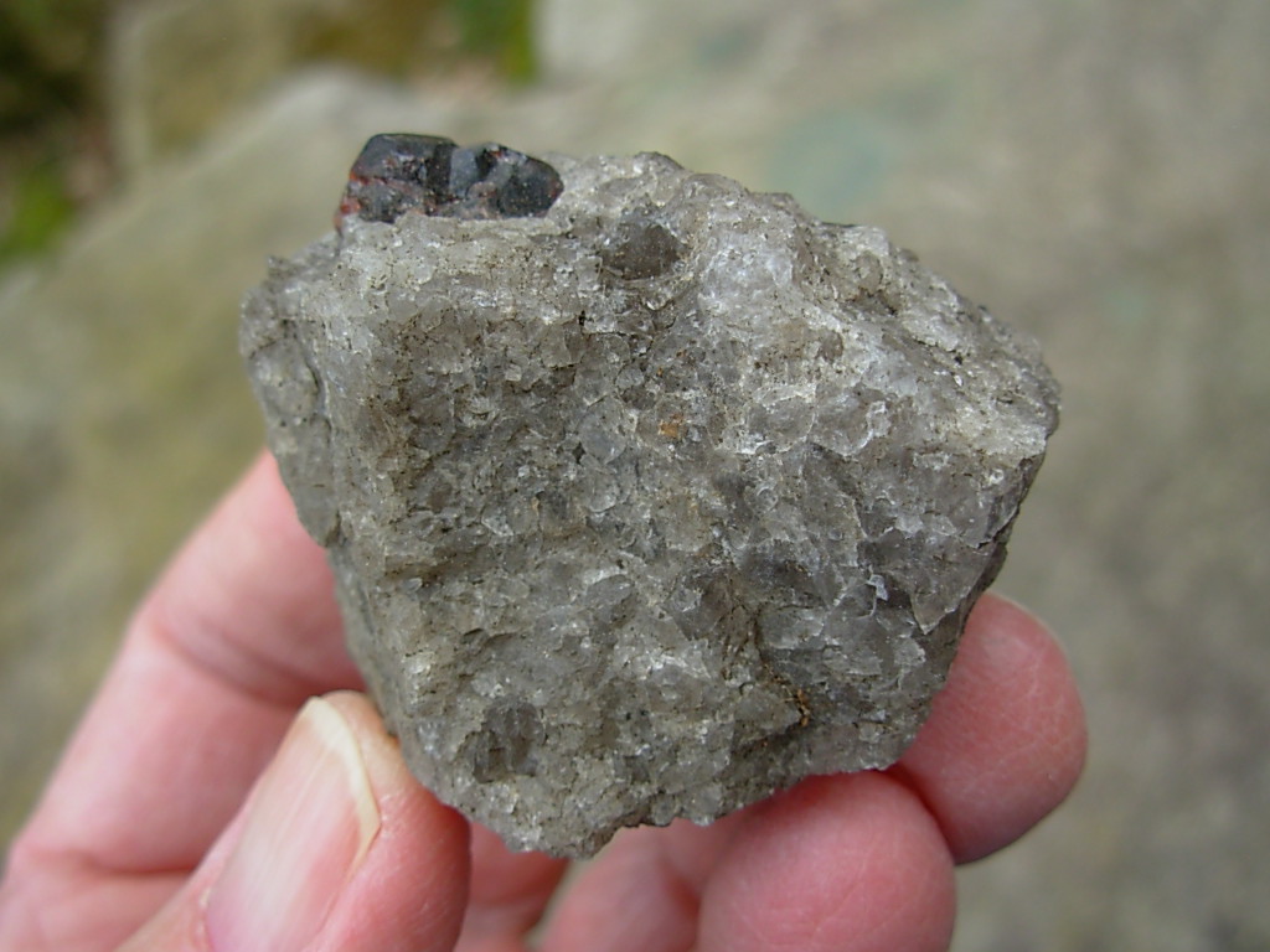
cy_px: 476
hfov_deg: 49.0
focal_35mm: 38
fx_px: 1394
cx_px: 635
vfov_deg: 37.7
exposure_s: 1/296
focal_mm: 6.3
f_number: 2.9
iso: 50
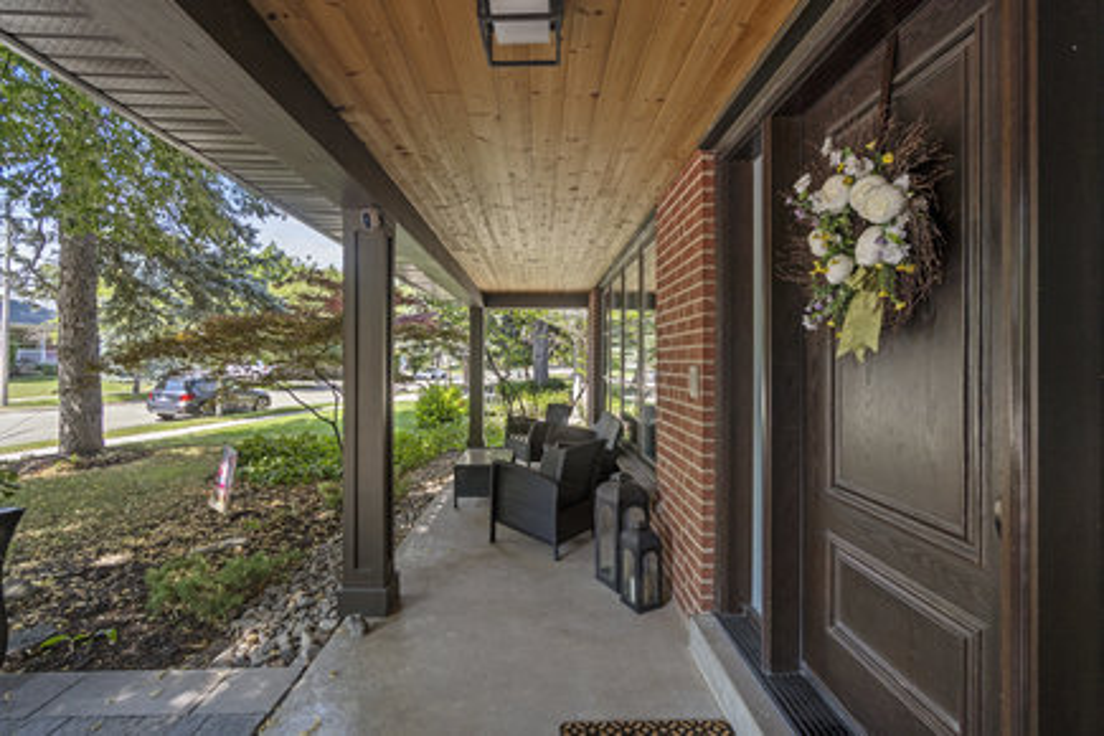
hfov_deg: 100.4
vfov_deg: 77.3
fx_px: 460
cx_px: 552
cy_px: 368
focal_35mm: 15
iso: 100
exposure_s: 1/30
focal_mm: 10
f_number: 8
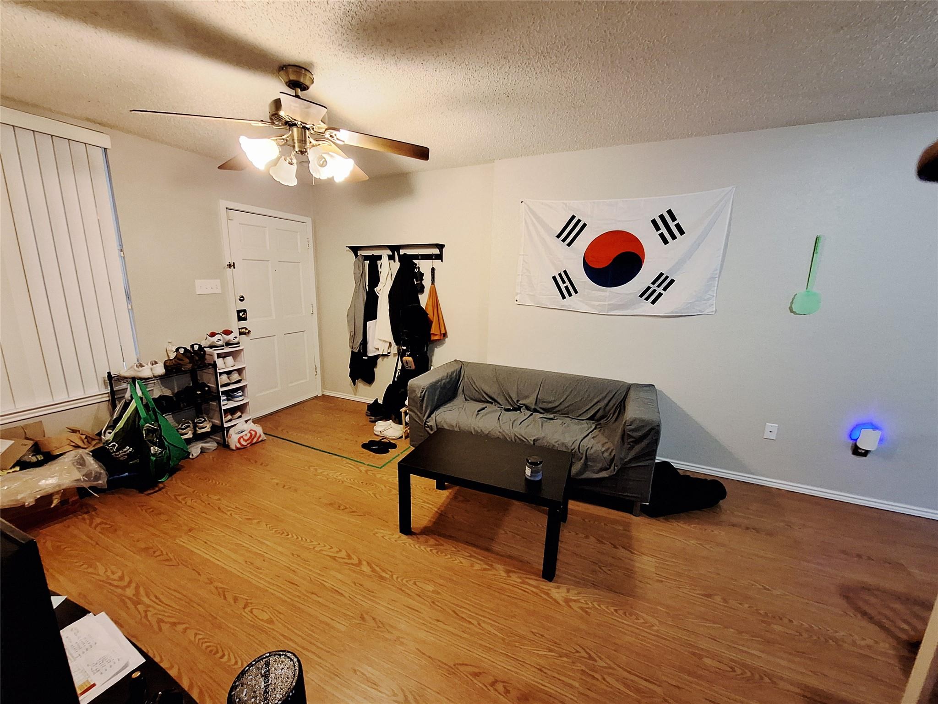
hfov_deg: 106.2
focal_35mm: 13
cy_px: 352
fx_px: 352
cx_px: 469
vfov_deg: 89.9
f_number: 2.2
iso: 400
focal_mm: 1.74
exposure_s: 1/24
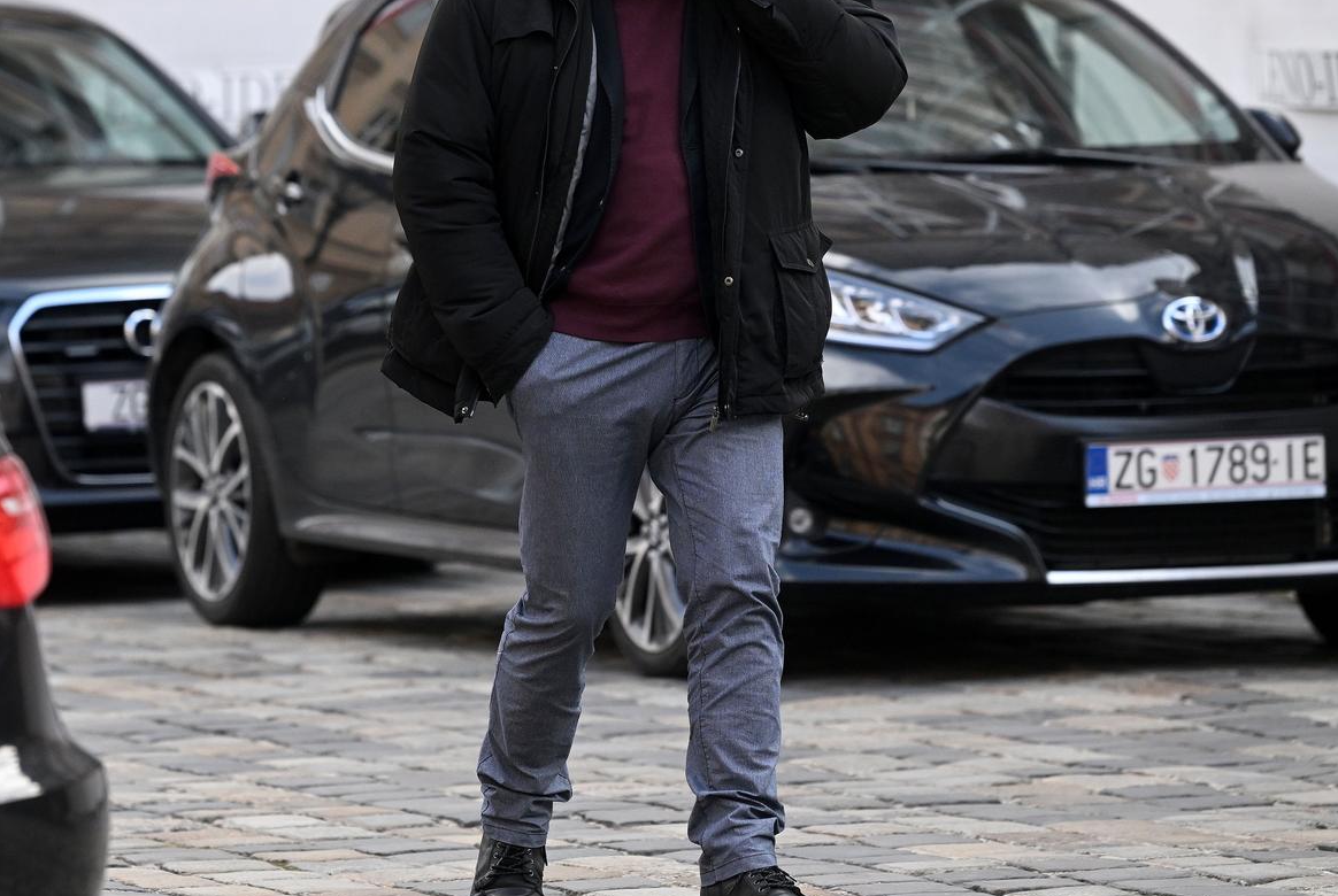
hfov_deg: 7.5
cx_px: 623
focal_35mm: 275
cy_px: 370
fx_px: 10236
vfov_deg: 5.0
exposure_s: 1/1600
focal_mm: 200
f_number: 4
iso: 1000
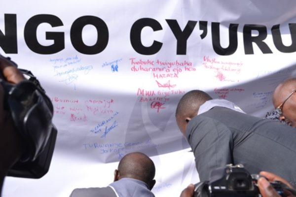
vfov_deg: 34.2
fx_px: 321
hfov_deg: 49.6
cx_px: 148
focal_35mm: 39
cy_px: 98
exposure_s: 1/250
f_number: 8
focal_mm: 26
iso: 100
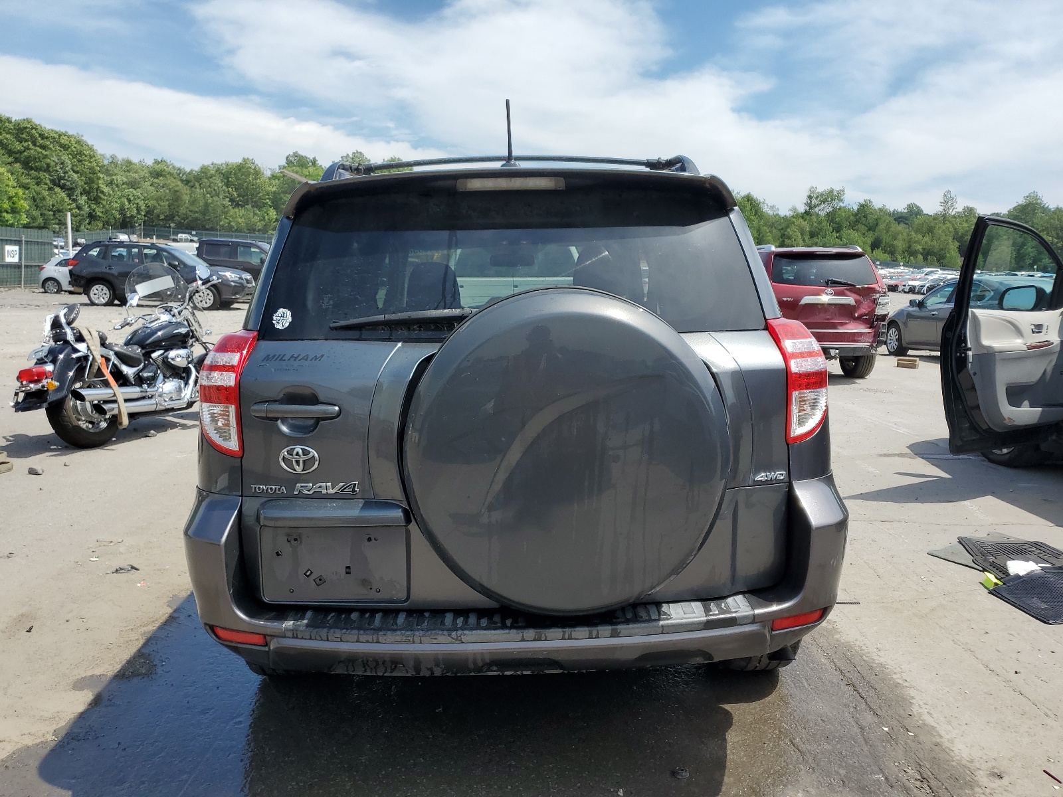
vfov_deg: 53.1
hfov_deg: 67.3
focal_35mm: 26
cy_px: 398
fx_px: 798
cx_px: 532
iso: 50
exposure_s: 1/3333
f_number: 1.5
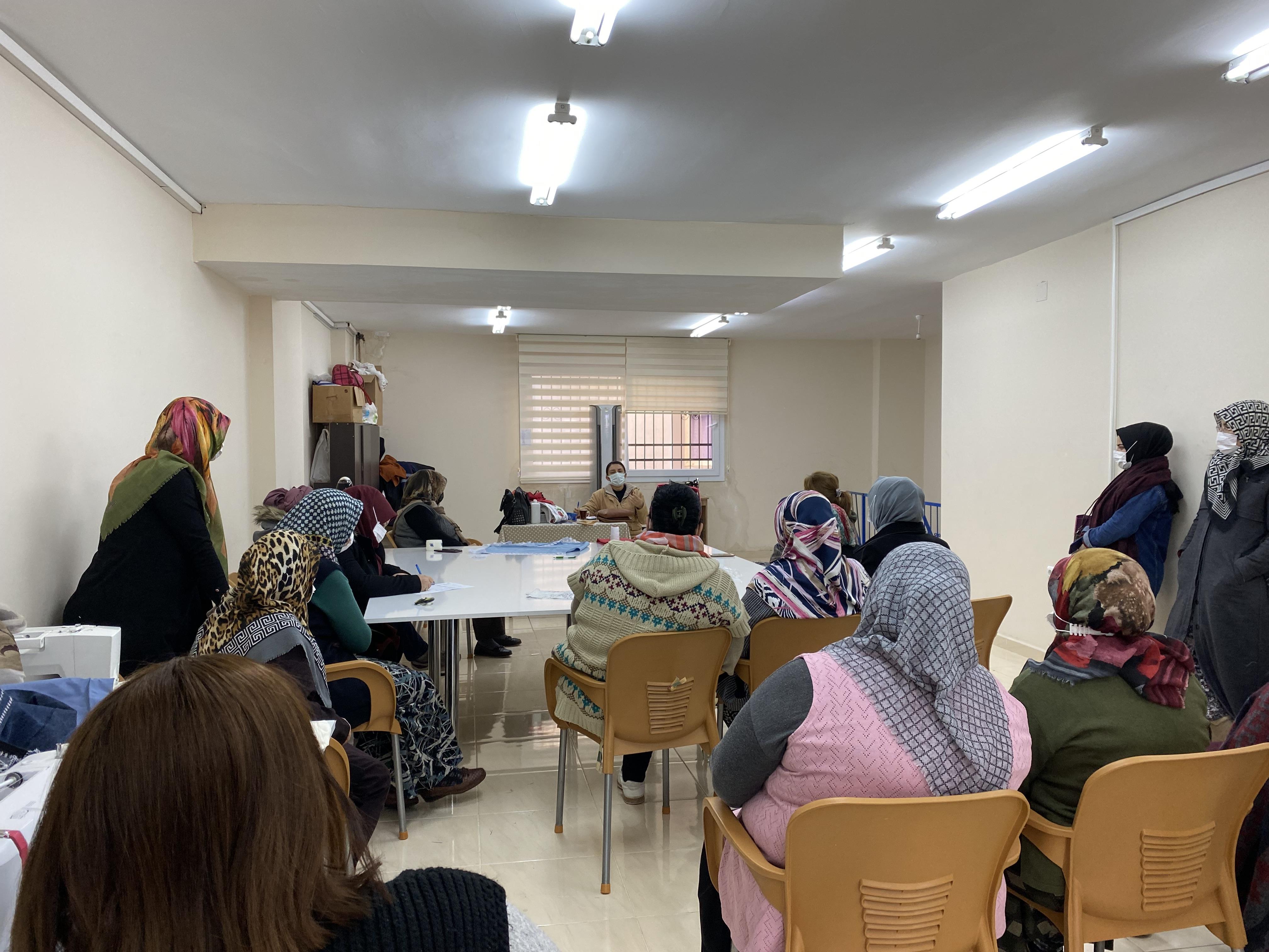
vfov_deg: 53.1
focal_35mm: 26
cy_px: 476
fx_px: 953
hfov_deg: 67.3
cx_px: 634
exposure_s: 1/100
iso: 100
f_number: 1.8
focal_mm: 4.25
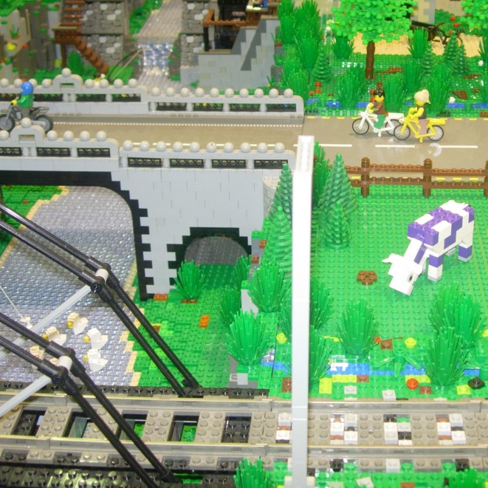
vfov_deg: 28.0
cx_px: 362
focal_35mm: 61
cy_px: 157
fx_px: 973
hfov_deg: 27.8
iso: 79
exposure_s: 1/8.7
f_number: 2.8
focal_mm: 7.8
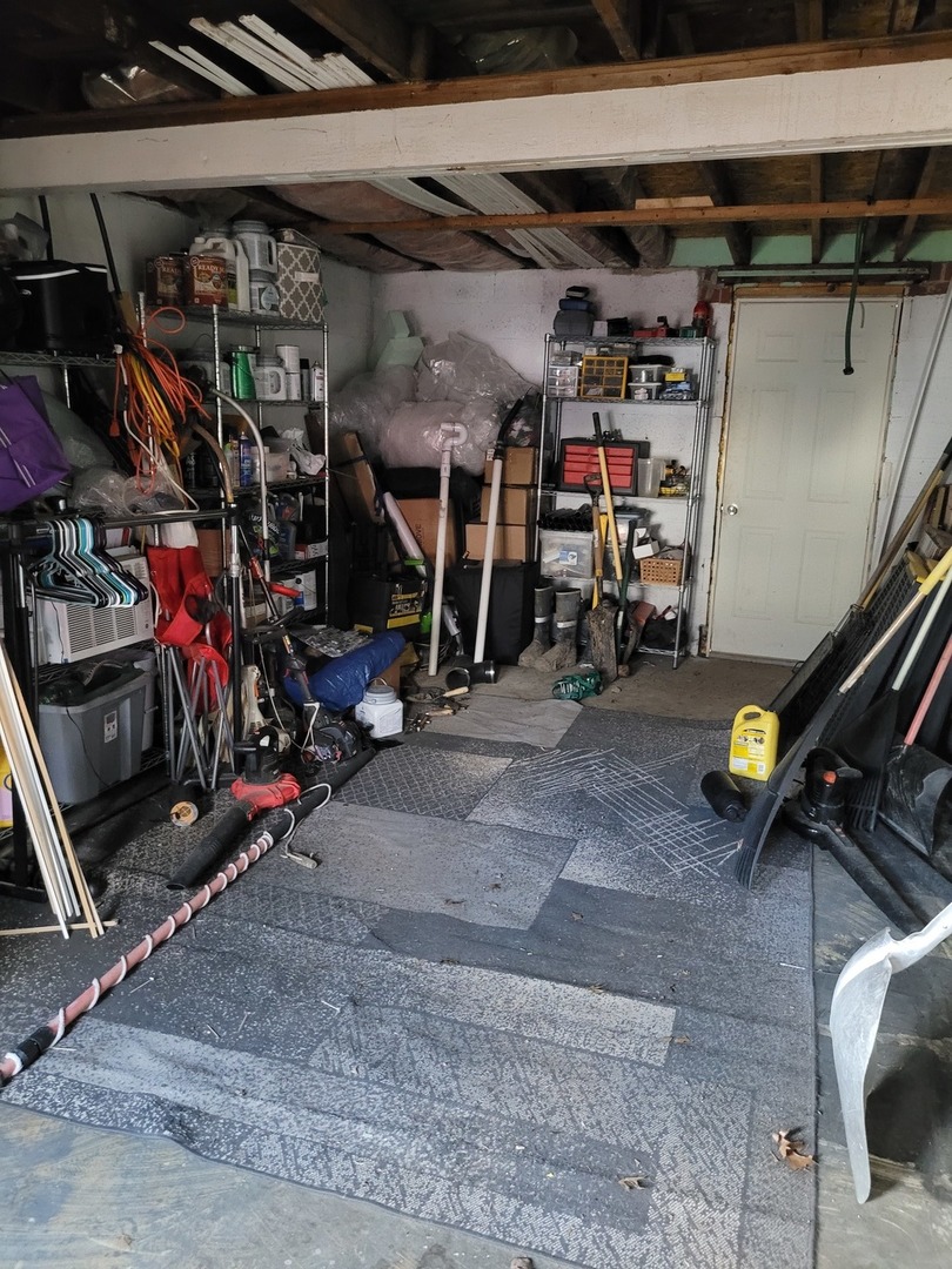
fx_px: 953
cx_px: 476
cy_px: 634
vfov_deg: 67.3
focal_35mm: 26
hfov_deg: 53.1
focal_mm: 5.4
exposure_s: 1/20
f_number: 1.8
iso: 1600
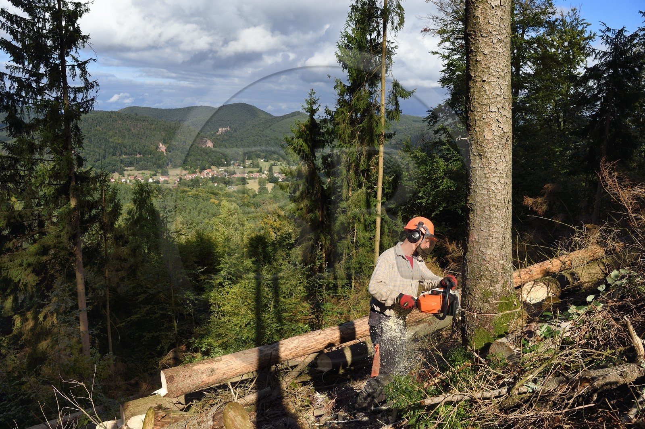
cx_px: 322
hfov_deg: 63.7
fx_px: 519
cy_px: 214
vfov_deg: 44.9
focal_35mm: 29
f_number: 11
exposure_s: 1/320
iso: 250
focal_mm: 29
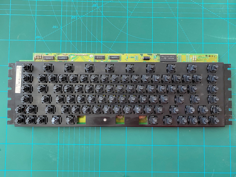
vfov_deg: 53.1
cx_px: 118
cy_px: 88
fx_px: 177
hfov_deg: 67.3
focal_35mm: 26
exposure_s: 1/76
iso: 125
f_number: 1.8
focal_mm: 4.25
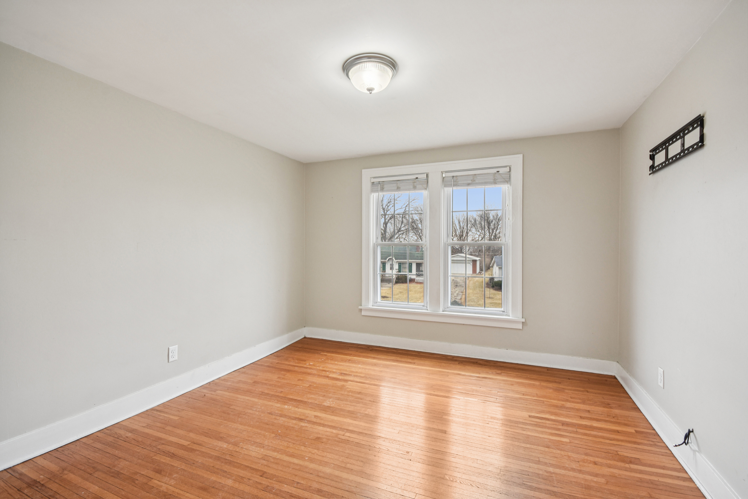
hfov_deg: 100.4
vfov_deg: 77.3
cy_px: 250
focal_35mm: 15
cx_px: 374
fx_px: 312
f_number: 8
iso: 400
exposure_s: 1/60
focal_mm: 10
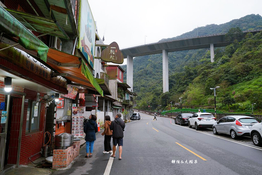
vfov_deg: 49.5
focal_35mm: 26
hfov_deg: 69.4
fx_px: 189
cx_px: 131
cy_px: 88
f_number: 4.5
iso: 320
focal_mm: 26
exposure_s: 1/80
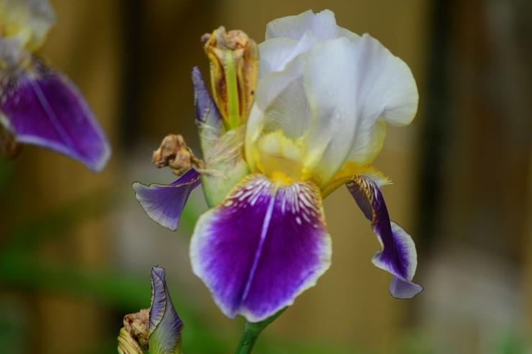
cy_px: 188
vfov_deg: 4.2
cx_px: 288
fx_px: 4815
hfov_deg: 6.3
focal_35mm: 326
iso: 100
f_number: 5.6
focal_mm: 200
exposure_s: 1/250
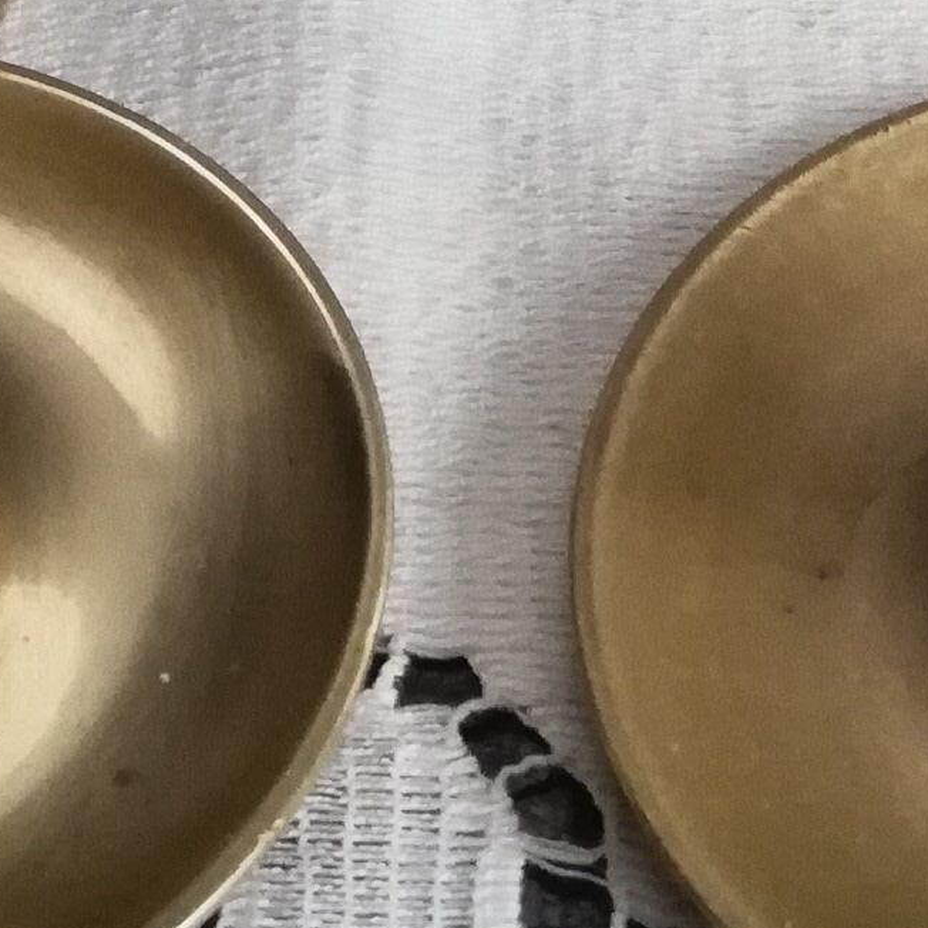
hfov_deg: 15.2
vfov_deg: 14.3
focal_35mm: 115
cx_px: 457
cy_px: -406
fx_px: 3488
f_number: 2.2
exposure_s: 1/25
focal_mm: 3.81
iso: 400
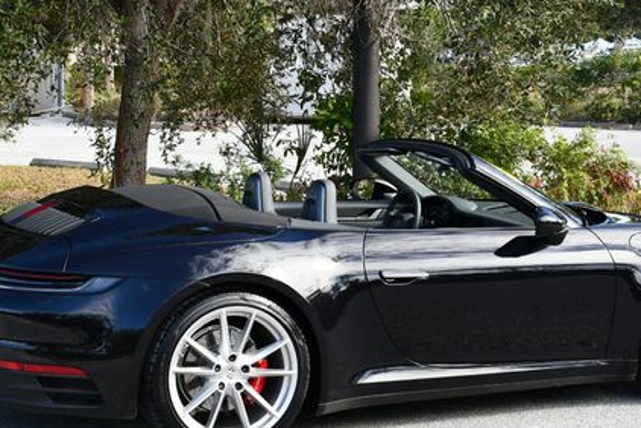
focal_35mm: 91
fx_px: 1621
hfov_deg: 22.3
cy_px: 187
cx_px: 372
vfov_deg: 15.0
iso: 200
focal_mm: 30
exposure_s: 1/250
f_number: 5.6
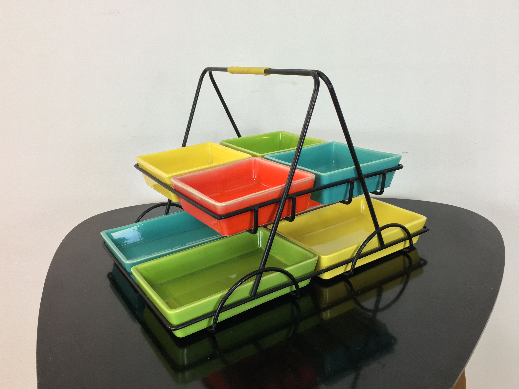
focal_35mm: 29
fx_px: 435
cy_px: 194
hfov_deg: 61.7
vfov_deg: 48.2
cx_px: 260
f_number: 2.2
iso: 50
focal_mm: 4.15
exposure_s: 1/33
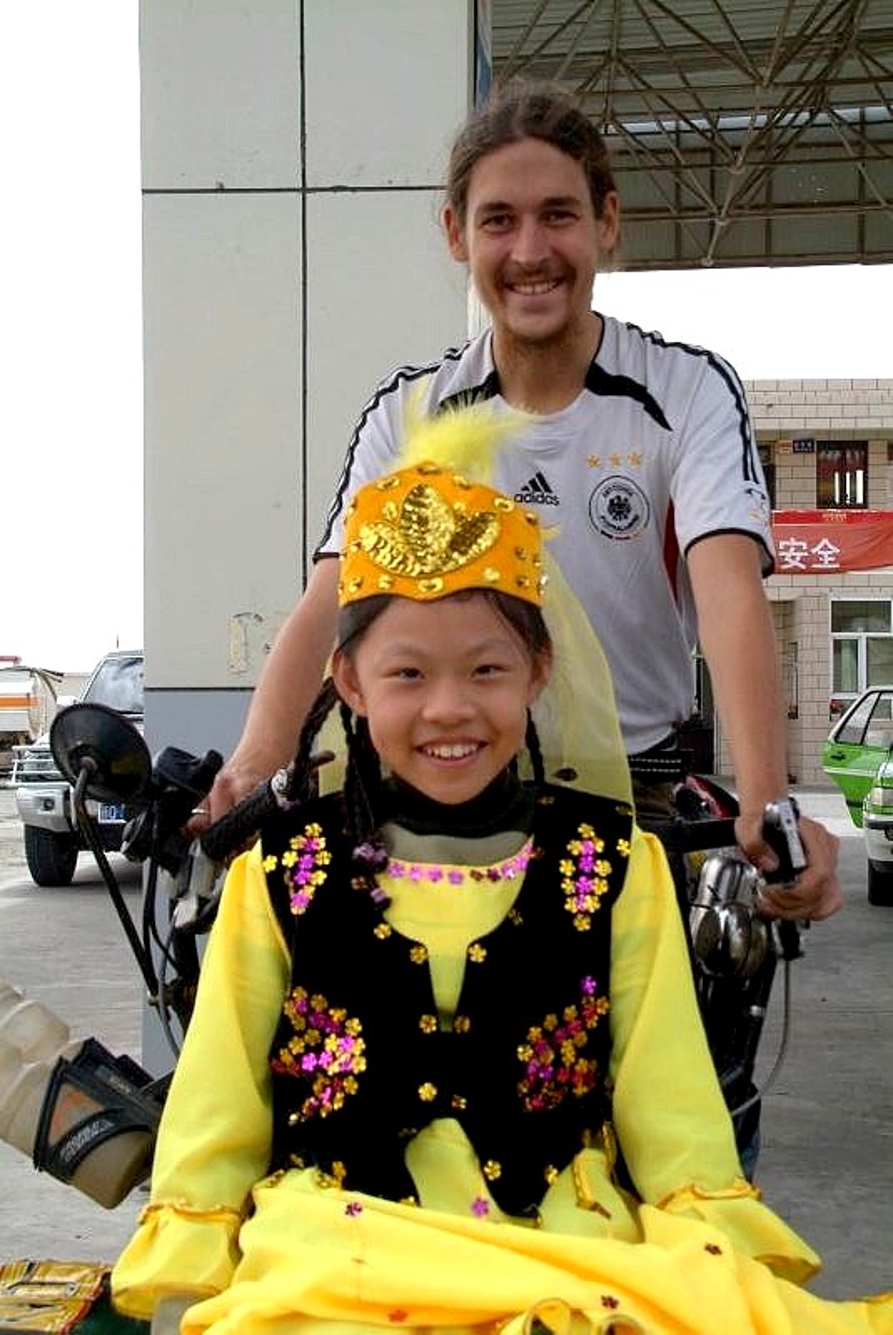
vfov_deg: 38.8
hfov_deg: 26.5
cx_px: 446
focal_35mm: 51
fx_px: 1893
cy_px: 668
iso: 400
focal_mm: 34
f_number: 9.5
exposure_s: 1/350
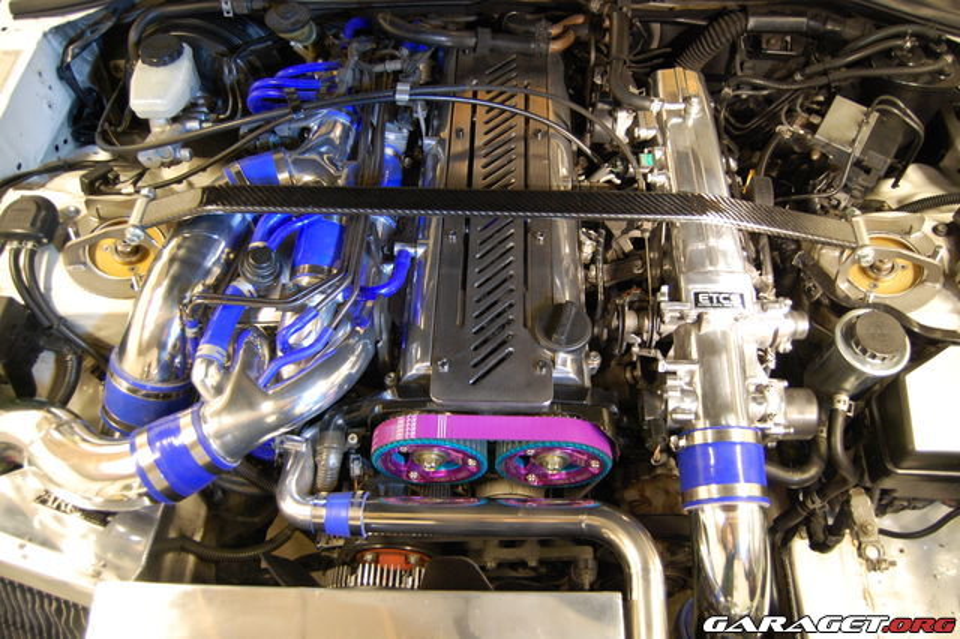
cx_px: 480
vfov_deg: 47.9
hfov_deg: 67.4
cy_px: 320
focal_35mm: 27
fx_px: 720
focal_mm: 18
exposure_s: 1/15
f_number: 3.5
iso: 800
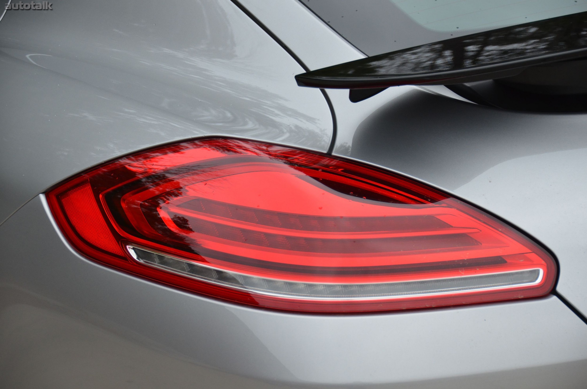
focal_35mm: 135
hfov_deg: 15.2
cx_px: 294
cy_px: 194
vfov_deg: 10.1
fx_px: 2197
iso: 800
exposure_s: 1/500
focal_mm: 90
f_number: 5.3
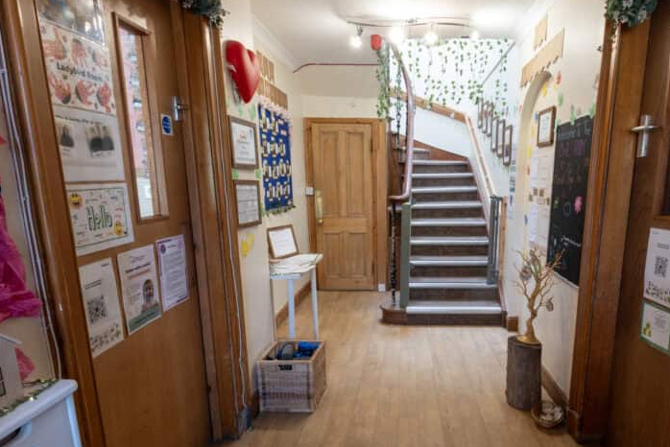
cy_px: 270
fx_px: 410
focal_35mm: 22
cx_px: 408
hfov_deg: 77.5
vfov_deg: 56.8
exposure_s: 2
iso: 125
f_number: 10
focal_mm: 10
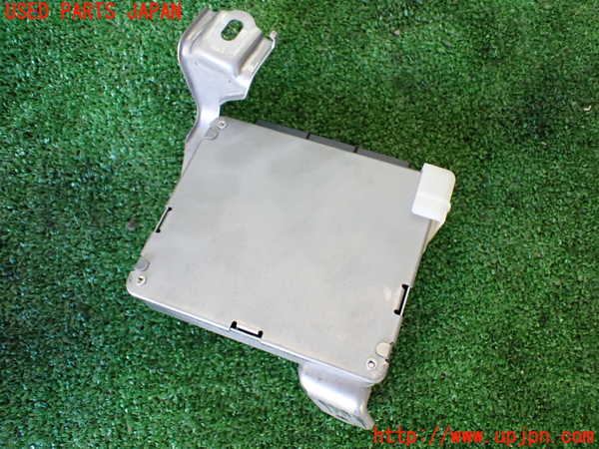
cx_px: 300
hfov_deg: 60.0
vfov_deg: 46.8
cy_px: 224
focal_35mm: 30
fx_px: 519
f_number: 2.3
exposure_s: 1/100
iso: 800
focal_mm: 5.4
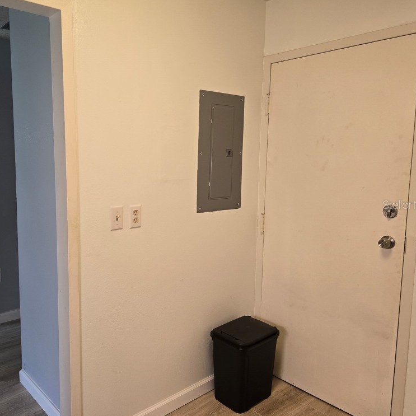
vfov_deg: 57.3
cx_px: 149
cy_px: 204
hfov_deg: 56.4
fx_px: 381
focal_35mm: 28
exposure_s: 1/120
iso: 160
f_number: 1.7
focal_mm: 6.3
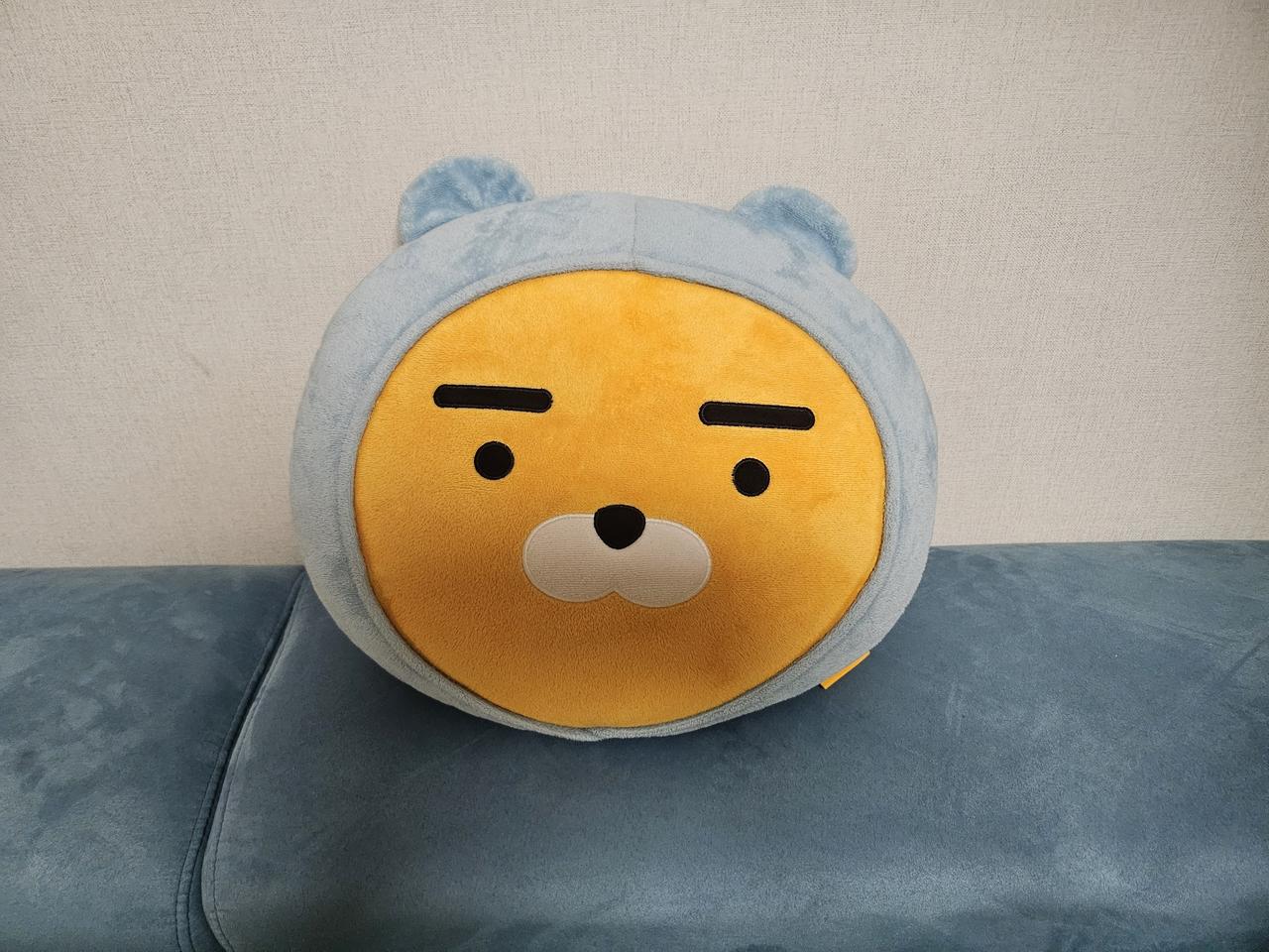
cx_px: 634
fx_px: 880
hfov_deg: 71.6
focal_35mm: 24
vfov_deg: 56.8
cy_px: 476
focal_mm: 5
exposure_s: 1/120
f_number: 1.8
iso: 640
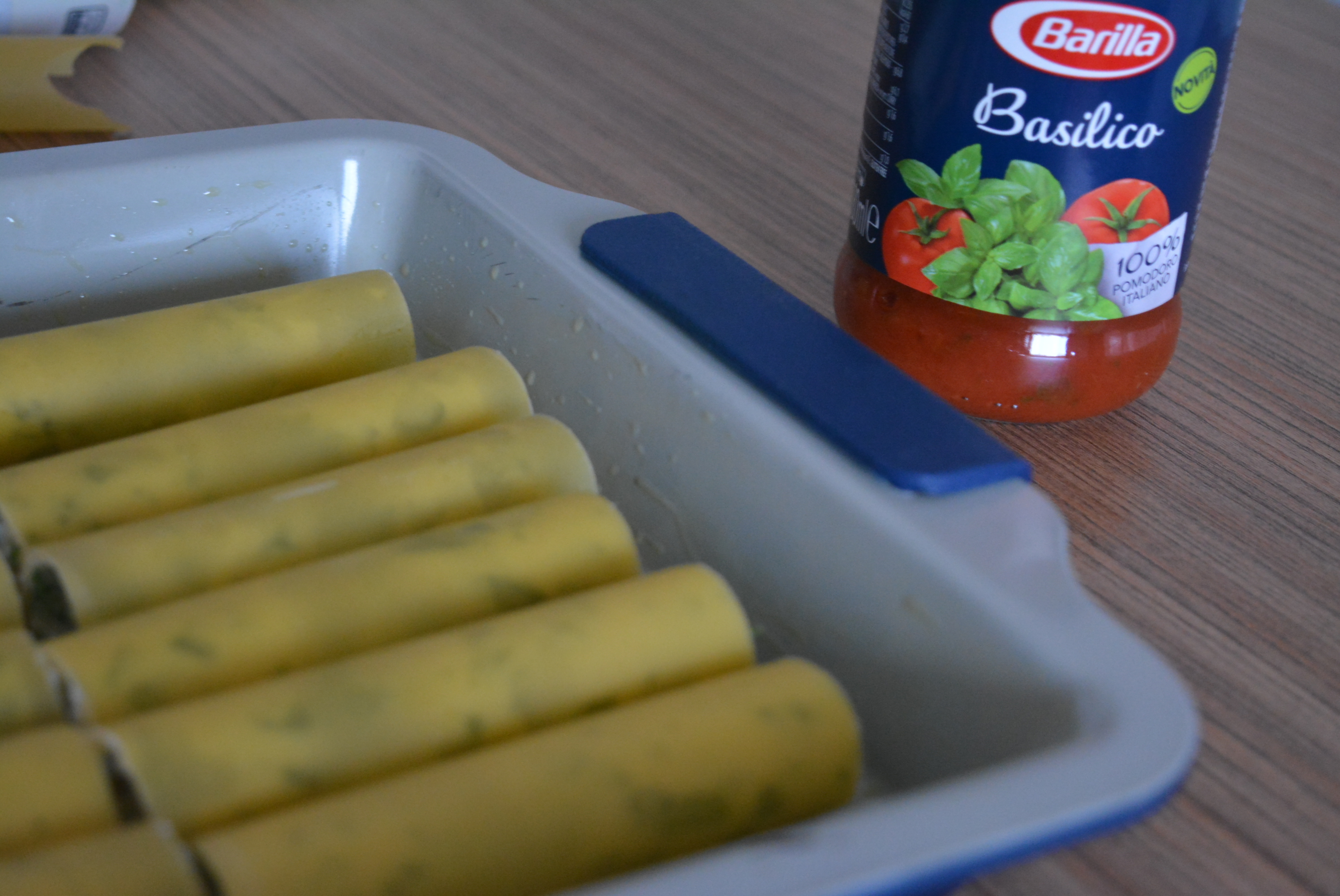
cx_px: 670
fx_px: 2347
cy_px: 448
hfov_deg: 31.9
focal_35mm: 63
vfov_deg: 21.6
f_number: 5
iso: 2500
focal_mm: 42
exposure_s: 1/60
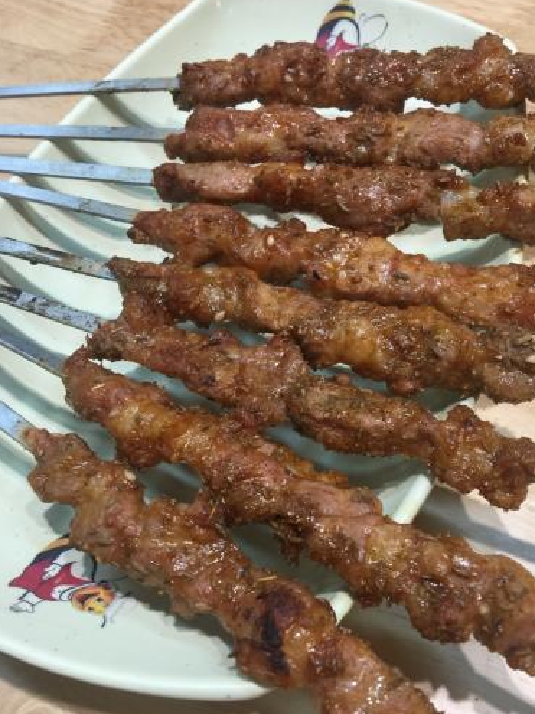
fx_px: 722
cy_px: 390
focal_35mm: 35
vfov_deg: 52.6
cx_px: 278
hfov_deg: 40.7
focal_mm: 4.15
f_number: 2.2
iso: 40
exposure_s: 1/33
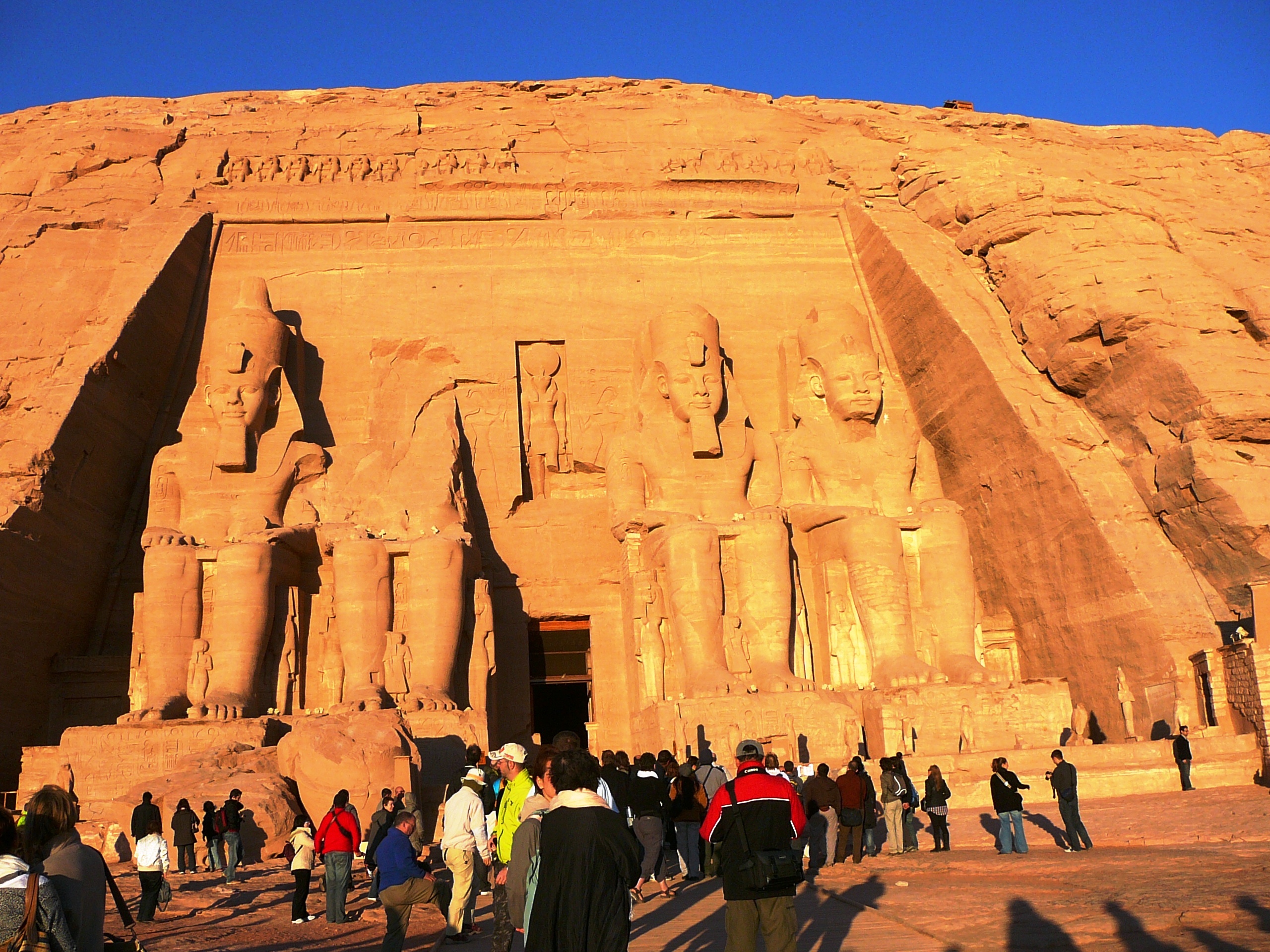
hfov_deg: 52.6
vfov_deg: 40.7
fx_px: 1284
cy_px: 476
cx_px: 635
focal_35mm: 35
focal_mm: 5.2
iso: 80
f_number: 5
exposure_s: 1/500
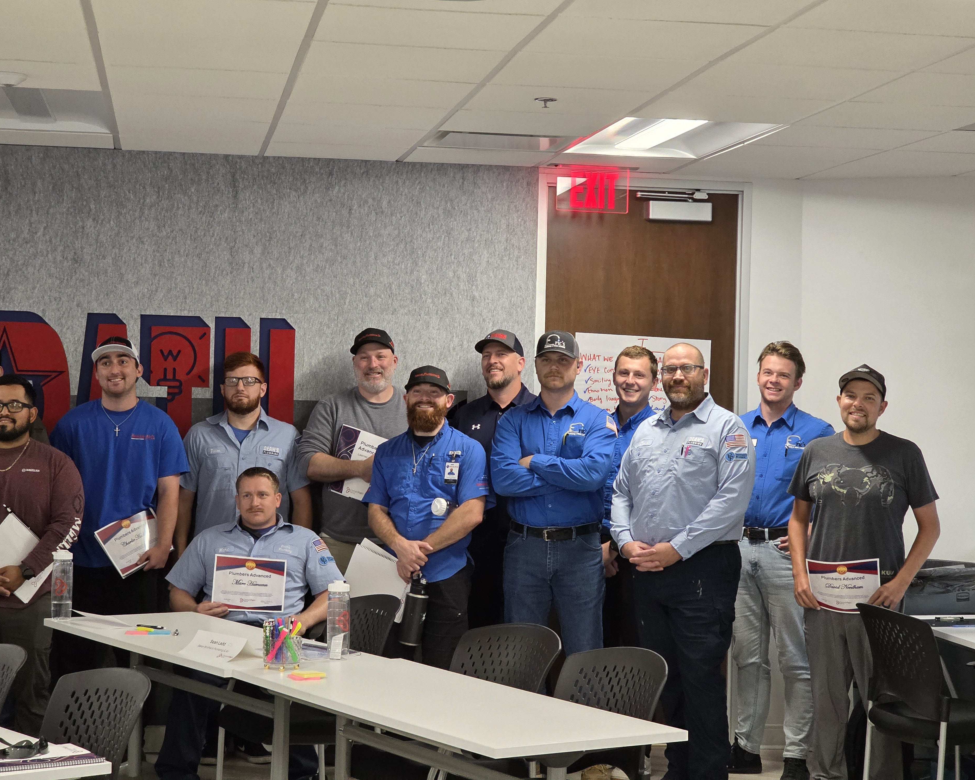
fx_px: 2077
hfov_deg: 26.4
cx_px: 464
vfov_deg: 21.3
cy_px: 390
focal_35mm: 72
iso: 320
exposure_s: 1/120
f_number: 2.4
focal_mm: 7.9
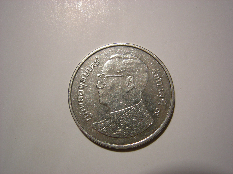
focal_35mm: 38
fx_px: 256
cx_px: 116
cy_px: 87
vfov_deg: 37.7
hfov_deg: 49.0
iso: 100
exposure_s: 1/144
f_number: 2.8
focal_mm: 8
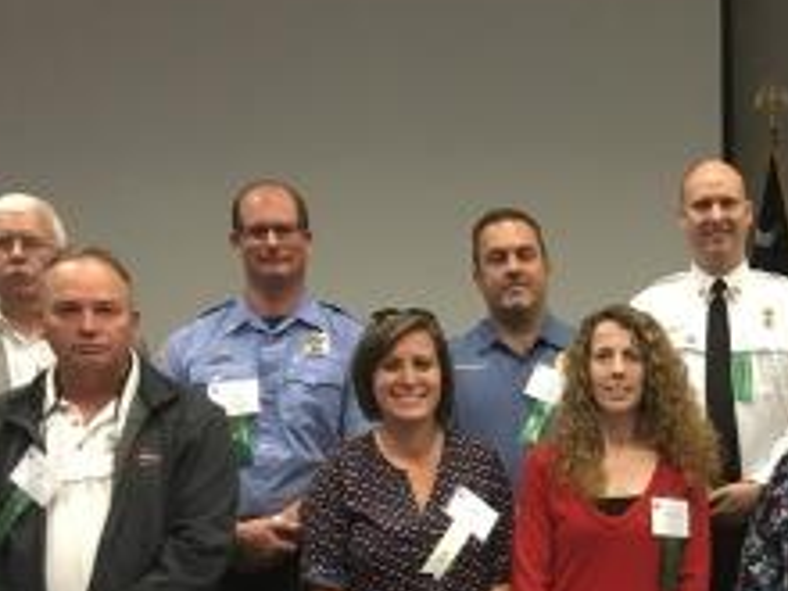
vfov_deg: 24.1
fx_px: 1343
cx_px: 684
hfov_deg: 31.4
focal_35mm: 59
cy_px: 544
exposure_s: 1/15
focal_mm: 4.15
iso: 320
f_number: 2.2
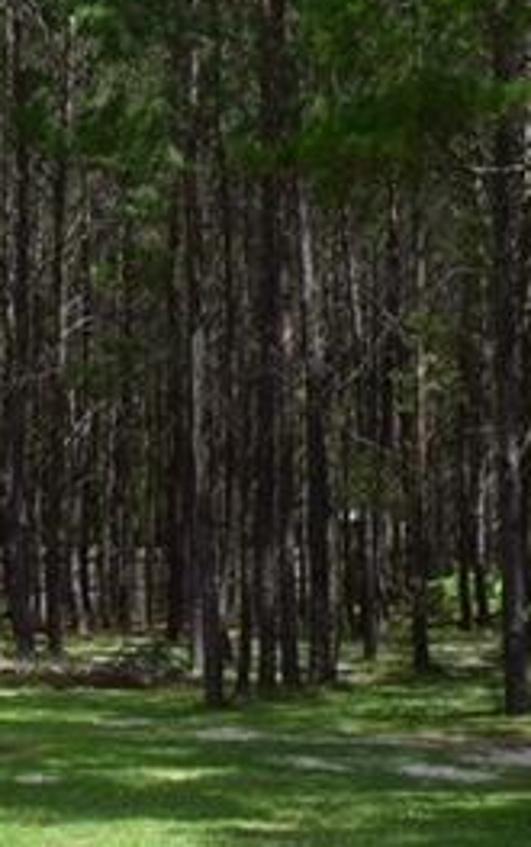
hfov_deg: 11.0
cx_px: 42
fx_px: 2748
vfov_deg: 17.4
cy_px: 589
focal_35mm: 119
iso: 400
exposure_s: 1/400
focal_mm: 32
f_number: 11
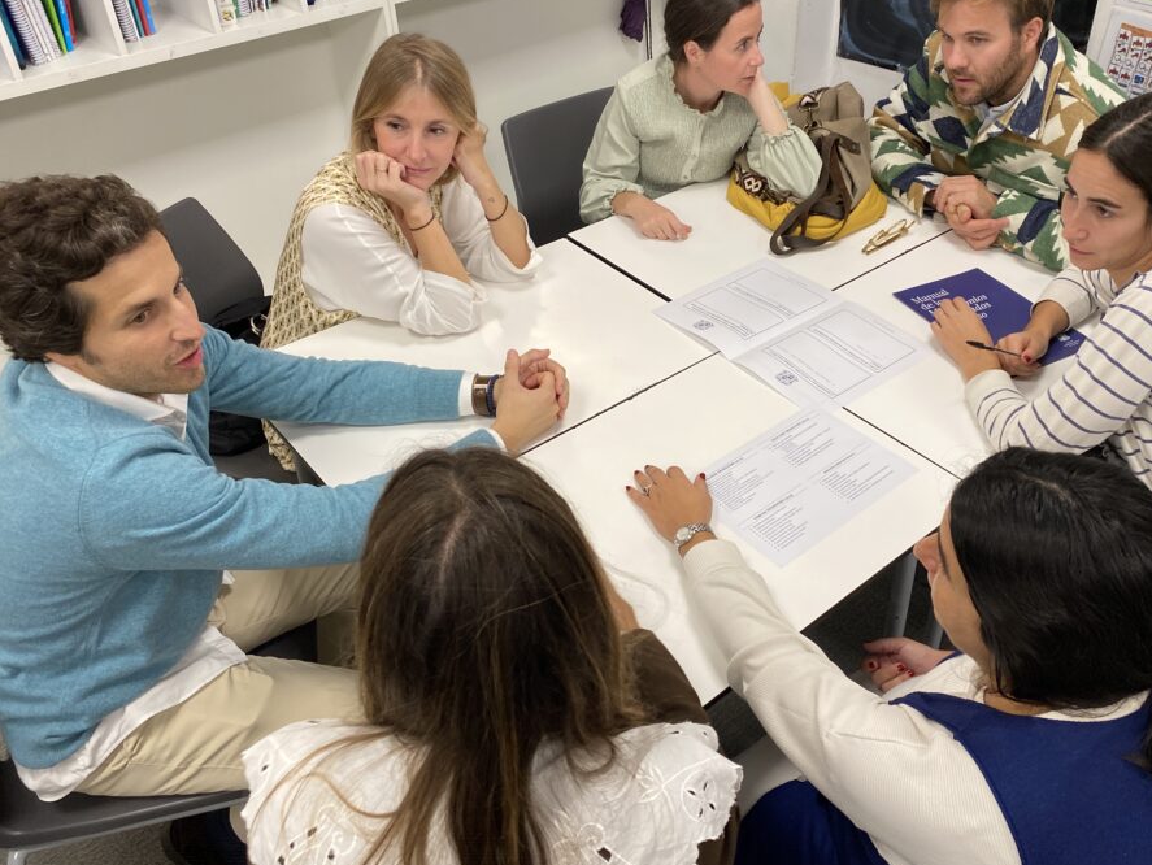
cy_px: 386
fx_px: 999
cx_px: 664
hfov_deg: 59.7
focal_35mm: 30
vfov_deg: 46.7
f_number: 1.8
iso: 125
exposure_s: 1/100
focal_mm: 4.25
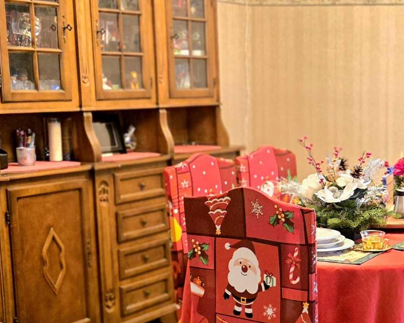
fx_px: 777
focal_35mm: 65
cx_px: 432
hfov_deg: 27.0
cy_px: 223
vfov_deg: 23.4
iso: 1600
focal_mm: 6.3
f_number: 1.7
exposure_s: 1/120
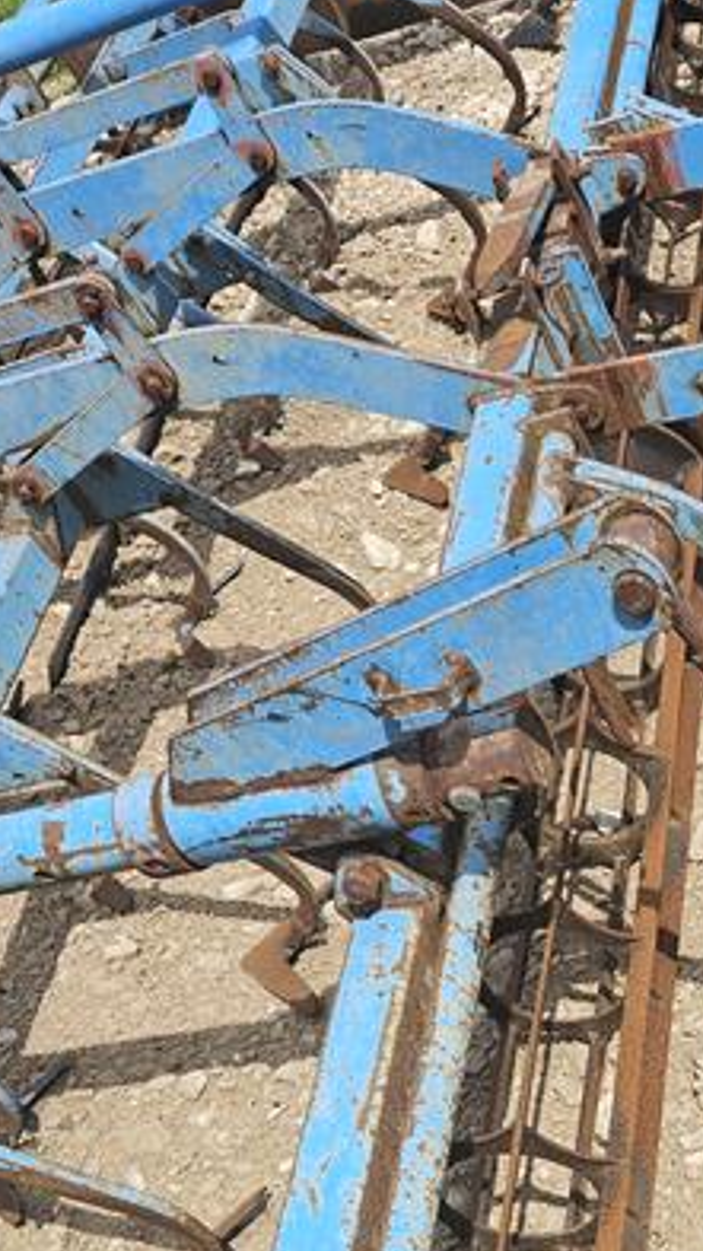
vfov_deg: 39.1
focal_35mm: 49
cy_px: 1127
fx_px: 1624
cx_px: 798
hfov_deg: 22.8
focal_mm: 5.4
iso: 25
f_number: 1.8
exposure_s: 1/1472
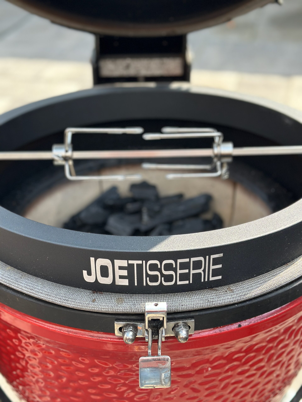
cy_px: 201
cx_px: 151
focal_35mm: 48
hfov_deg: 30.3
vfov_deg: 39.7
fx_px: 558
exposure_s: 1/448
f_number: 1.78
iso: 80
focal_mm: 6.86
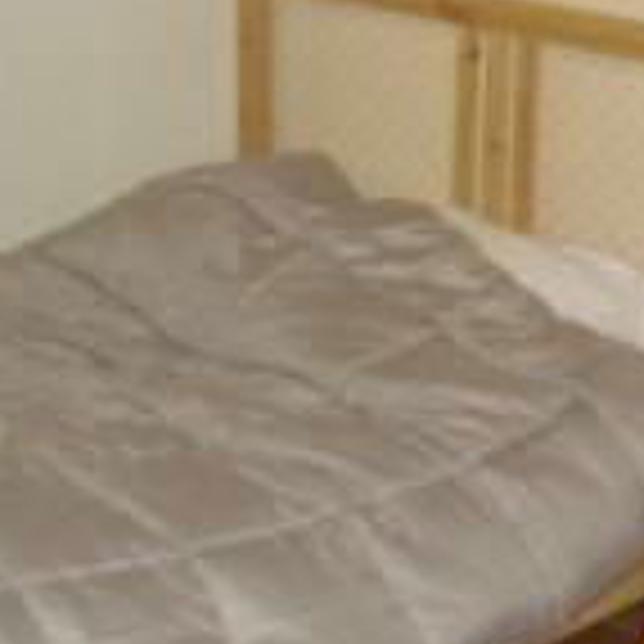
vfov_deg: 17.3
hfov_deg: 16.9
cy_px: 198
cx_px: 671
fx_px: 2105
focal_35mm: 100
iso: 160
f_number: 2.7
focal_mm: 6
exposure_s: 1/50
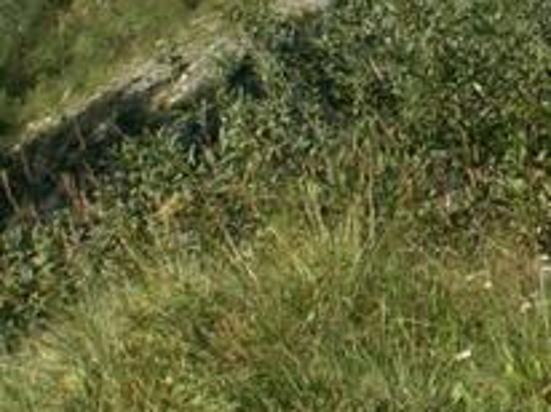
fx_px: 1733
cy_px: -91
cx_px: 556
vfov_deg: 13.2
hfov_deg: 17.6
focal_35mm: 109
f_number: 6.3
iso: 50
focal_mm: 5.86
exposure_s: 1/200
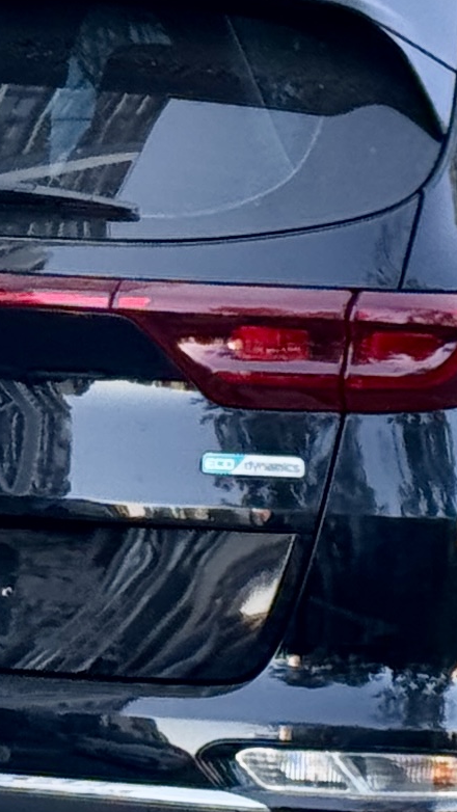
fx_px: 2908
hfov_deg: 9.0
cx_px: 312
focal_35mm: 135
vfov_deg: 15.9
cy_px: 463
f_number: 1.78
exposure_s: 1/197
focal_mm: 6.76
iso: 64
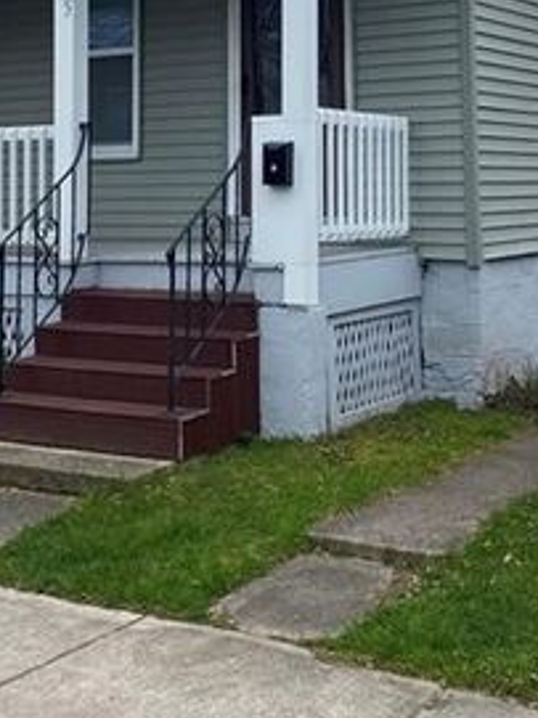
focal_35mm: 64
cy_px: 97
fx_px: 1327
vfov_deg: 29.3
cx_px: 278
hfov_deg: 22.9
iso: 32
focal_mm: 4.25
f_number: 1.8
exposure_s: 1/1869
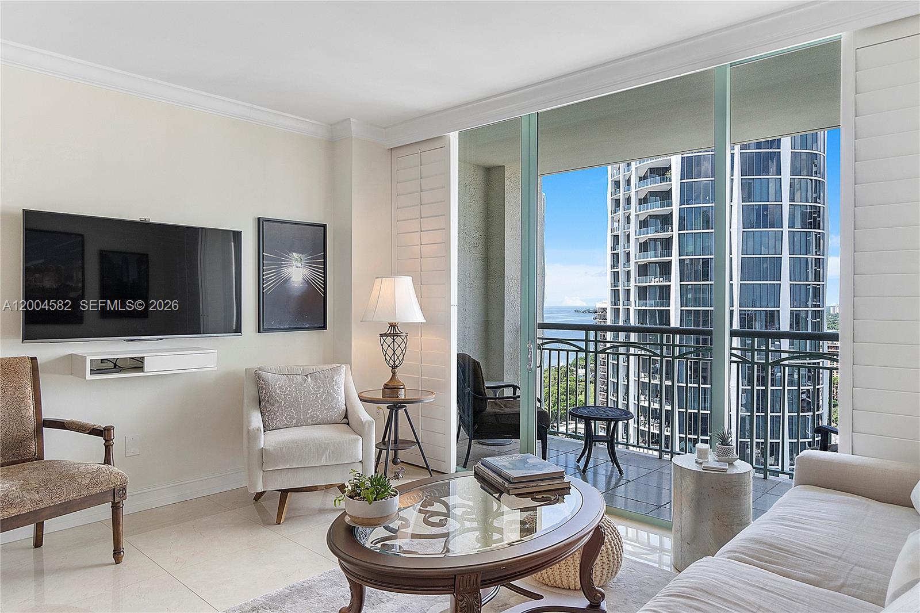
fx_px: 562
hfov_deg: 78.6
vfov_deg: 57.2
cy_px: 306
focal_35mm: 22
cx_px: 460
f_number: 9
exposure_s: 1/50
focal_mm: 15
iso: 250
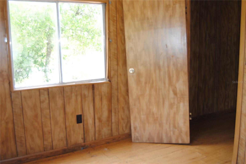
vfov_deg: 38.4
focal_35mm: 34
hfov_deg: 55.1
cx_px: 123
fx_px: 236
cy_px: 82
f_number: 3.8
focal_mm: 23
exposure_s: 1/60
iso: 200
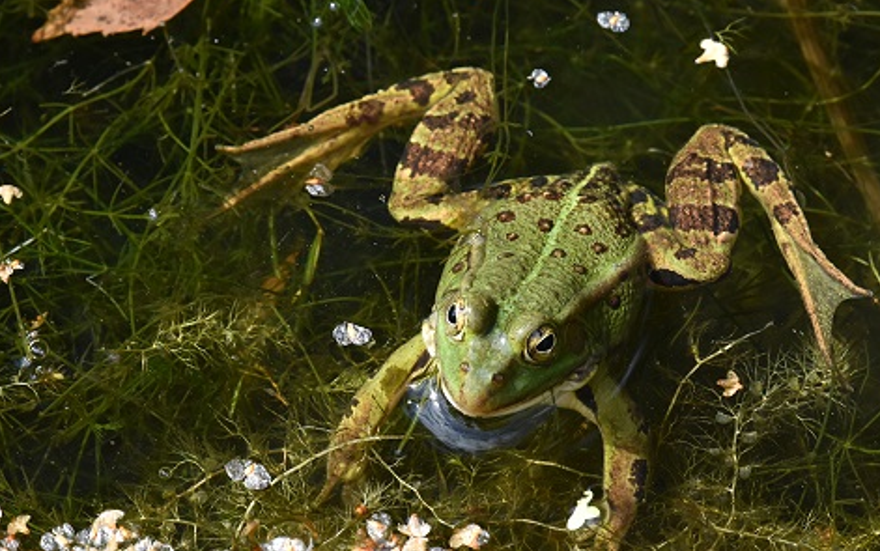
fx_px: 15406
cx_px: 490
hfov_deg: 3.3
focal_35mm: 642
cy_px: 327
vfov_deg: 2.0
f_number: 10
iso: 800
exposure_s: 1/400
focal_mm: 330
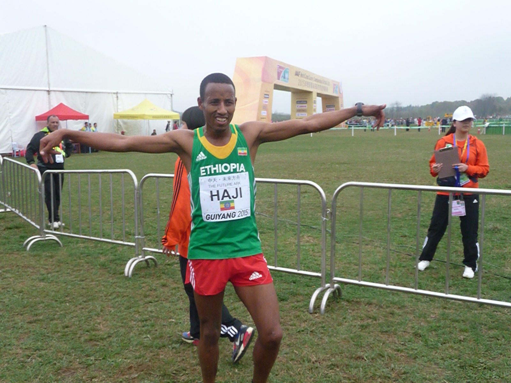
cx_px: 256
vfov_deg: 39.7
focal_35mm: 36
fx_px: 531
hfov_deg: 51.4
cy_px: 192
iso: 500
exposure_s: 1/320
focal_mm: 6
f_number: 9
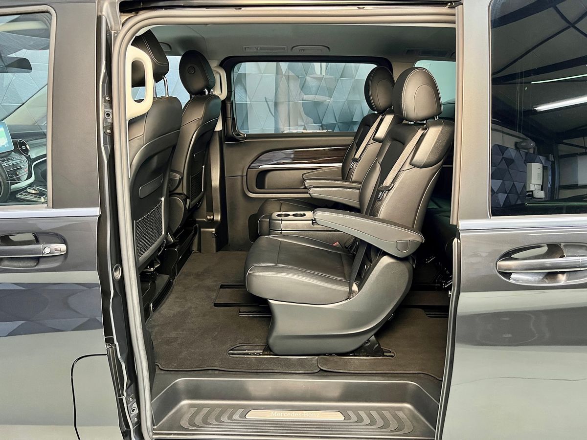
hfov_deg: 67.3
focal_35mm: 26
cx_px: 294
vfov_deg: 53.1
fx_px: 441
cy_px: 220
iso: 500
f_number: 1.5
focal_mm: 5.7
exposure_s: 1/42
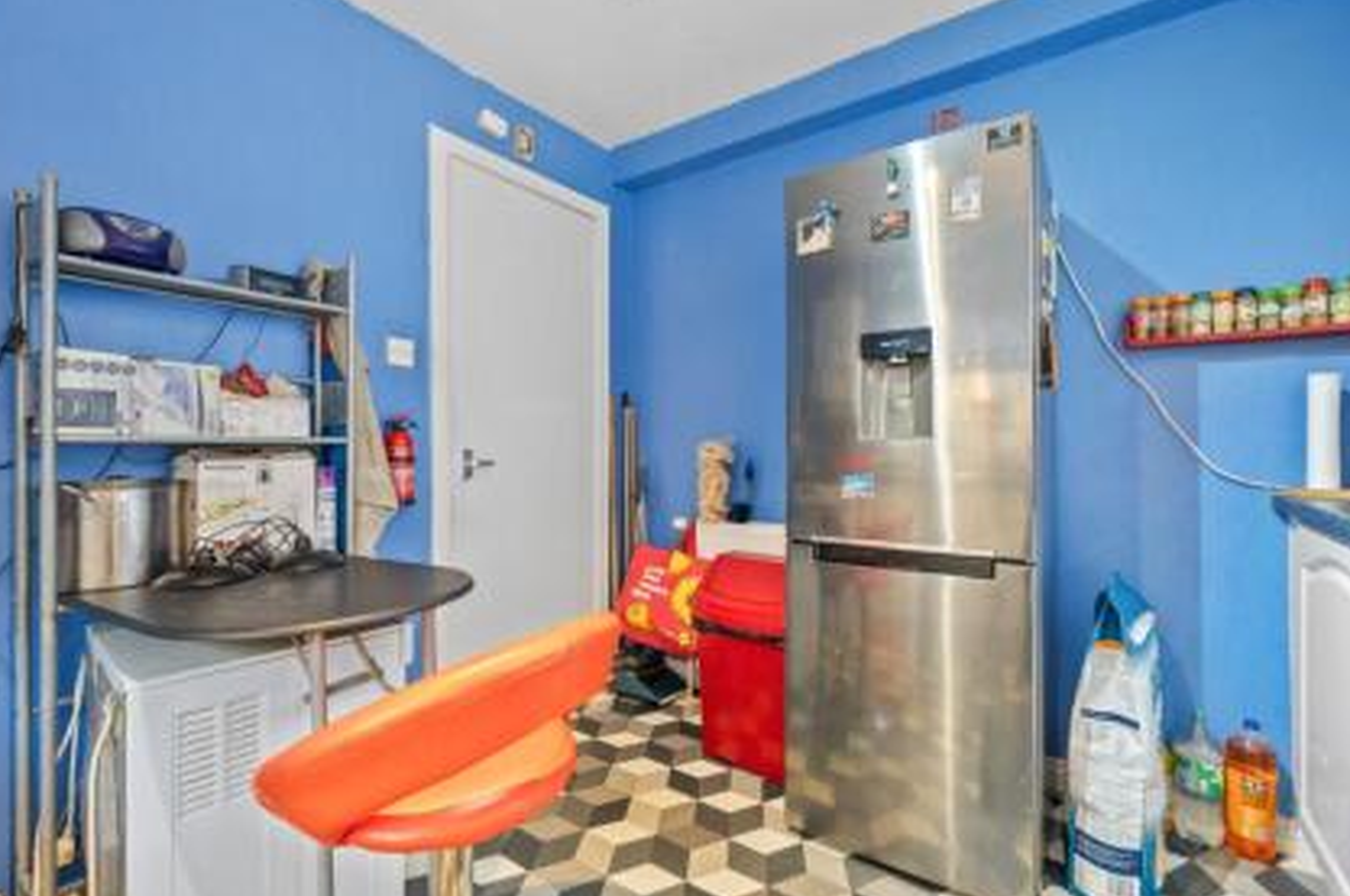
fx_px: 599
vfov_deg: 73.6
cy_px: 442
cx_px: 673
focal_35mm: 16
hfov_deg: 96.8
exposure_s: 1.6
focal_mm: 14
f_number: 8
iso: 2500
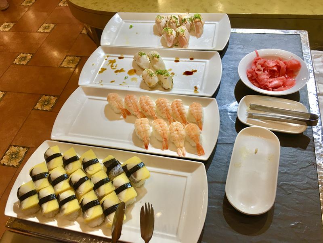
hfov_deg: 61.7
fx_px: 271
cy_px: 122
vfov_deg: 48.2
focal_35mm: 29
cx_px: 162
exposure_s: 1/15
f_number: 2.2
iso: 25
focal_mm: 4.15
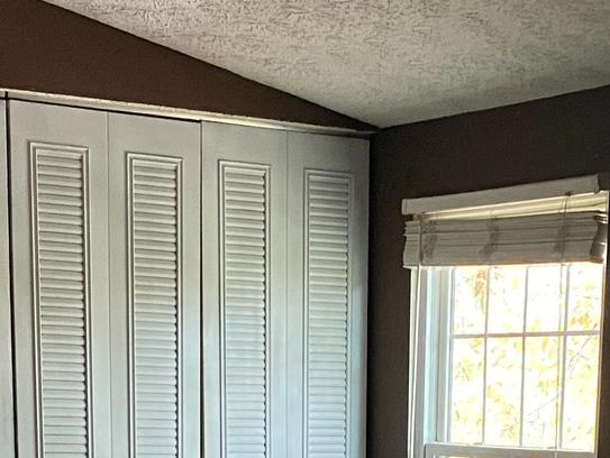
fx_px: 1728
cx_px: 404
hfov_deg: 20.0
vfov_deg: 13.8
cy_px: 763
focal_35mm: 98
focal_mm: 4.25
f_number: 1.8
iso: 500
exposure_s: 1/40
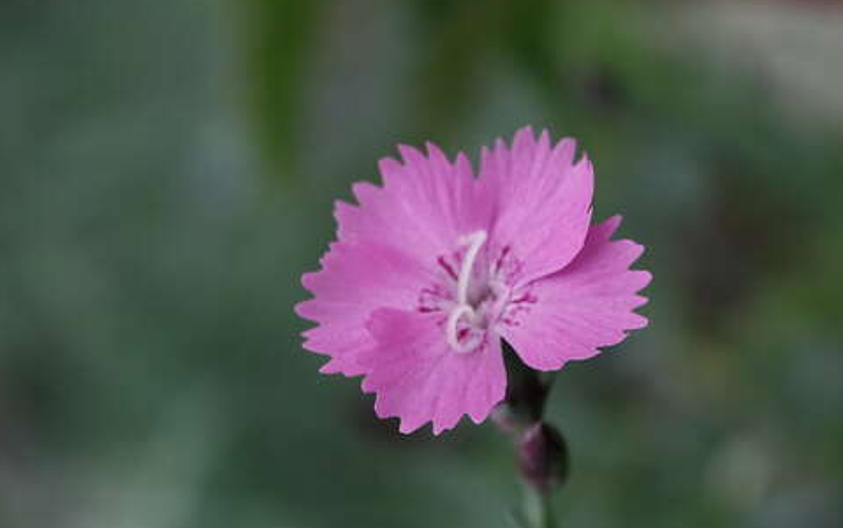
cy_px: 251
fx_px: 5057
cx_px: 419
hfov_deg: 9.5
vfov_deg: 6.0
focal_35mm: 220
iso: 100
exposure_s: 1/500
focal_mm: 50.48
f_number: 3.5
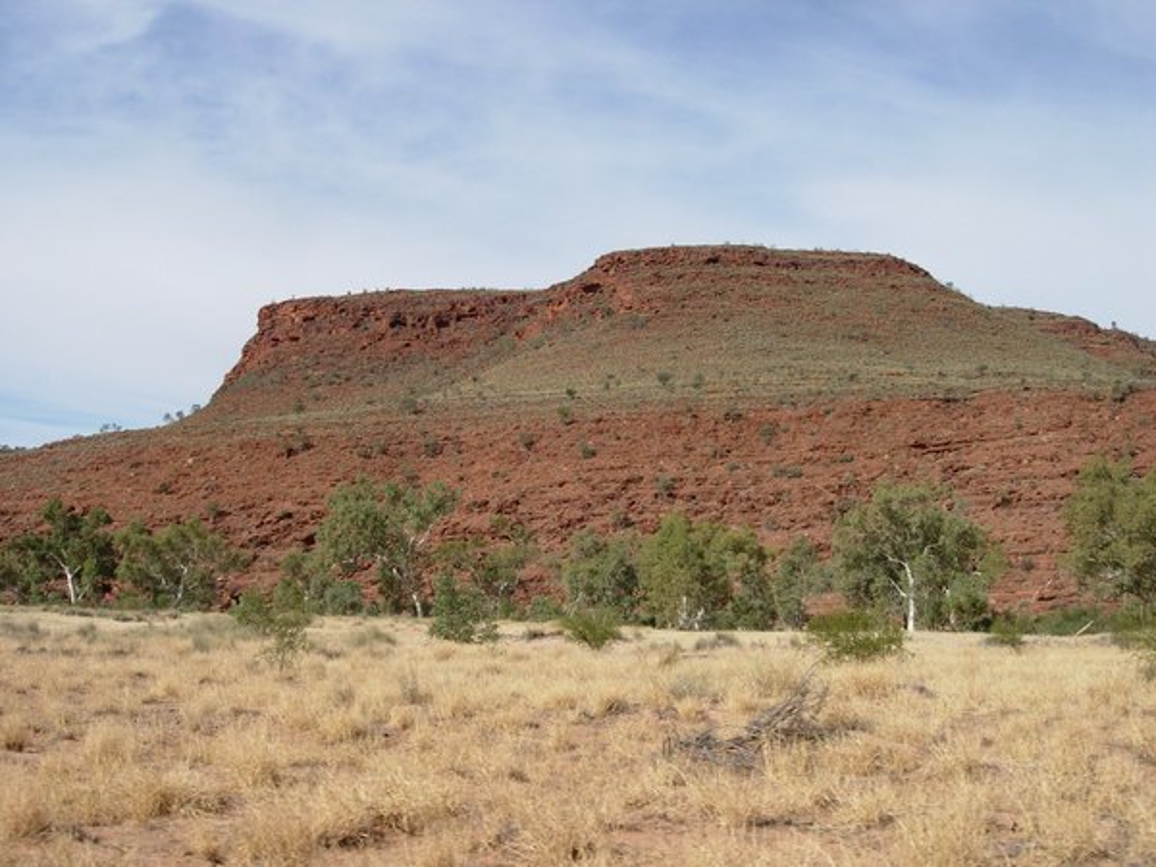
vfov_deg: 37.7
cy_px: 434
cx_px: 578
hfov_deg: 49.0
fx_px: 1269
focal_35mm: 38
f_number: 4.8
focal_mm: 7.8
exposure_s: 1/912
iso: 79
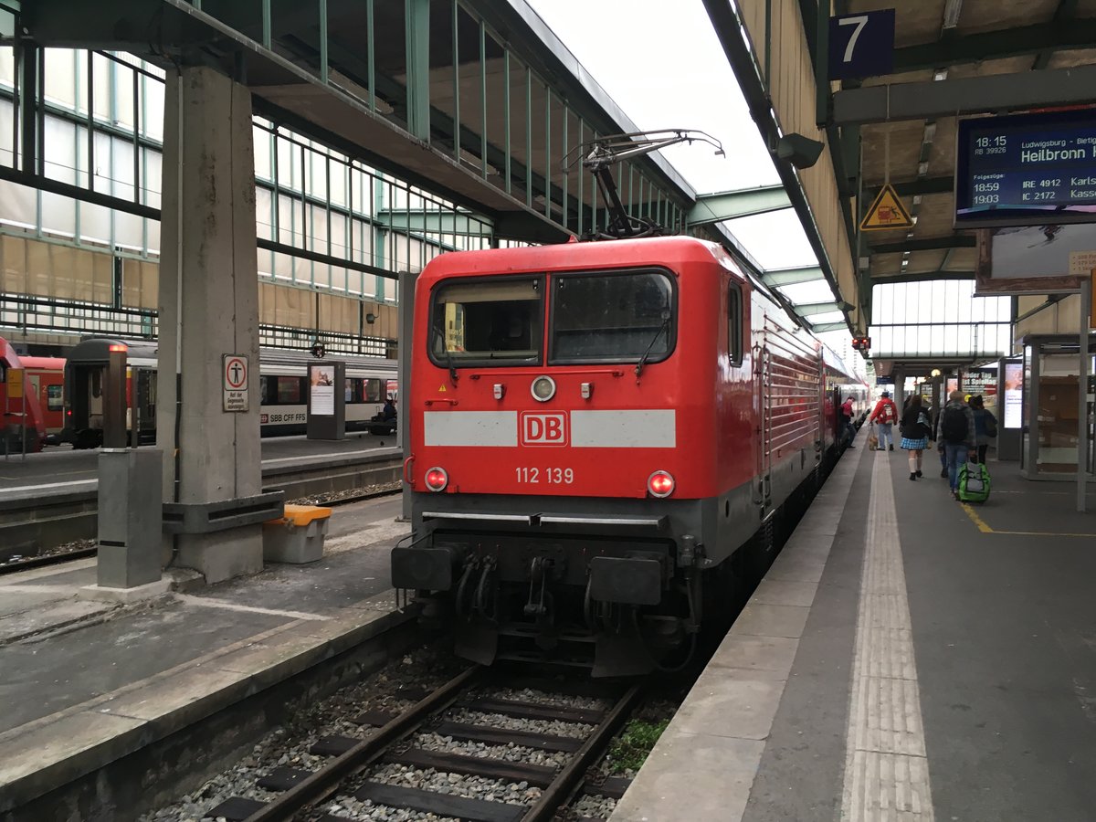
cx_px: 548
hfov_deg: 61.7
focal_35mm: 29
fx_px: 918
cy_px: 411
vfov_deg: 48.2
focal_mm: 4.15
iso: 32
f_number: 2.2
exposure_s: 1/33
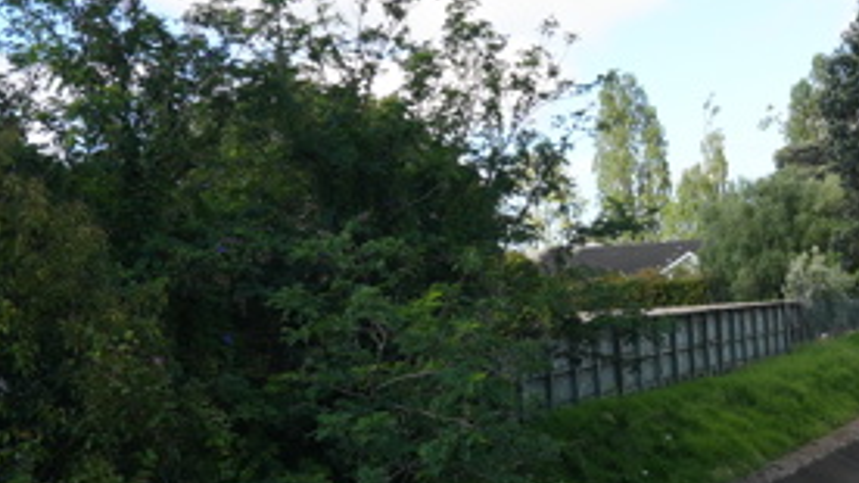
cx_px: 828
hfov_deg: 31.7
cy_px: 337
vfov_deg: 19.3
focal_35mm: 62
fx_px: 1412
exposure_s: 1/100
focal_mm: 24
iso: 250
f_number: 4
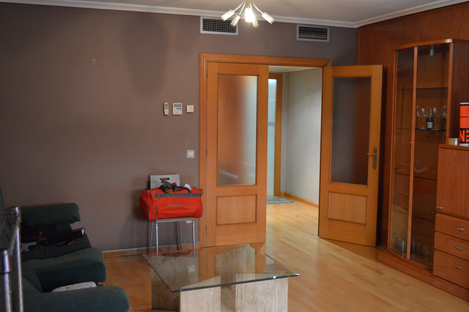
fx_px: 508
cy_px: 156
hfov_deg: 49.6
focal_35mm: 39
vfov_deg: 34.1
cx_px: 234
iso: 3200
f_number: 4
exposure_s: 1/60
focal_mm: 26
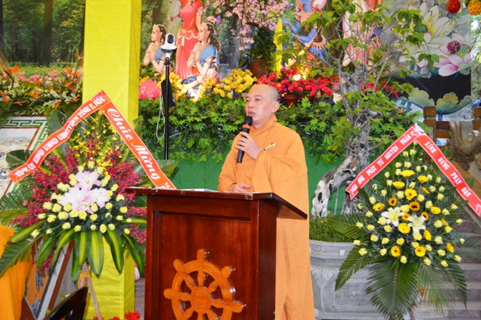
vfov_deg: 36.8
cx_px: 240
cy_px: 160
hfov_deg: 53.2
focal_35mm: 36
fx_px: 481
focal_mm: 24
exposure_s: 1/60
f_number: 4
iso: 800
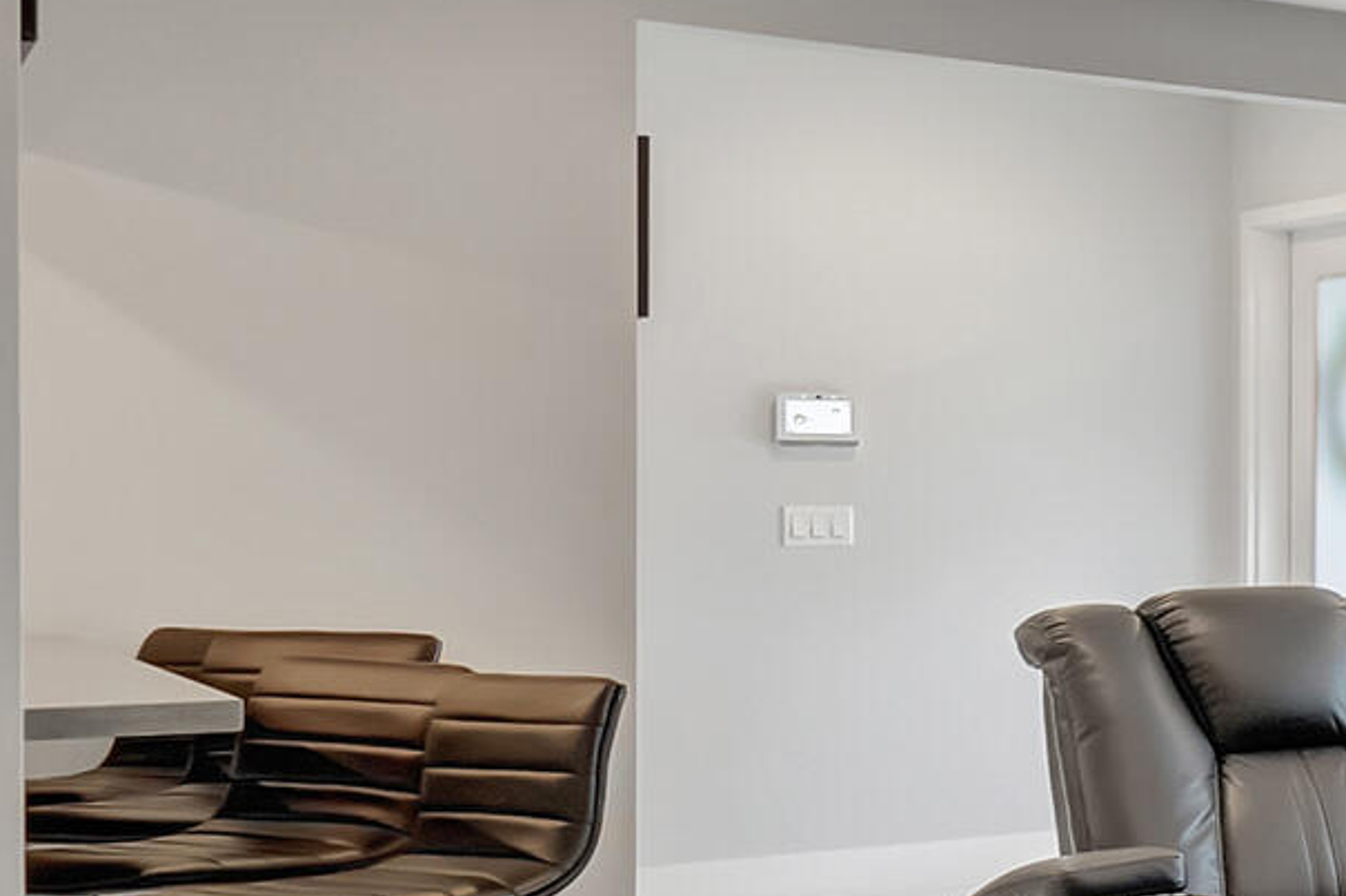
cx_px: 2725
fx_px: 2317
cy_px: 540
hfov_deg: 18.9
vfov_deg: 21.9
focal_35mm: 62
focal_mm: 10
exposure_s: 1/15
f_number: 8
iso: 1400
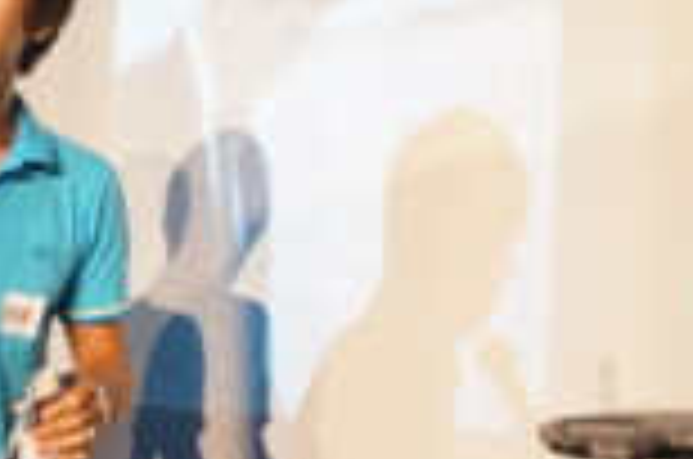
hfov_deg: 25.4
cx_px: 171
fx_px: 1518
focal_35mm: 79
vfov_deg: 17.2
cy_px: 160
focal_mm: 18
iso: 3200
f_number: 3.5
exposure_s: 1/50
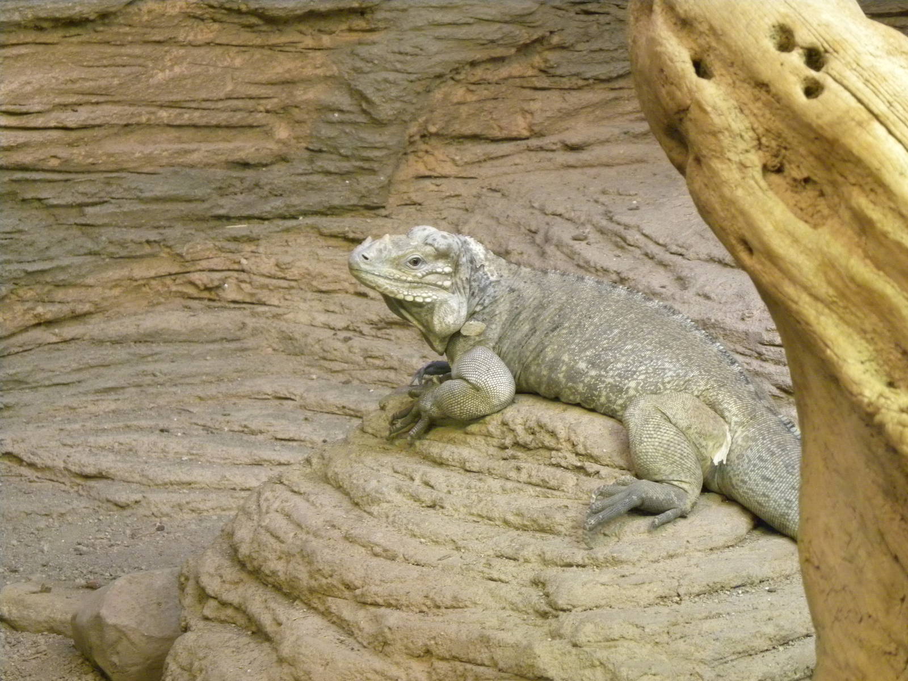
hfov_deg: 15.3
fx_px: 3384
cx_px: 454
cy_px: 340
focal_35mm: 129
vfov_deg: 11.5
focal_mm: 23
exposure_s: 1/30.2
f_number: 4.5
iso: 400
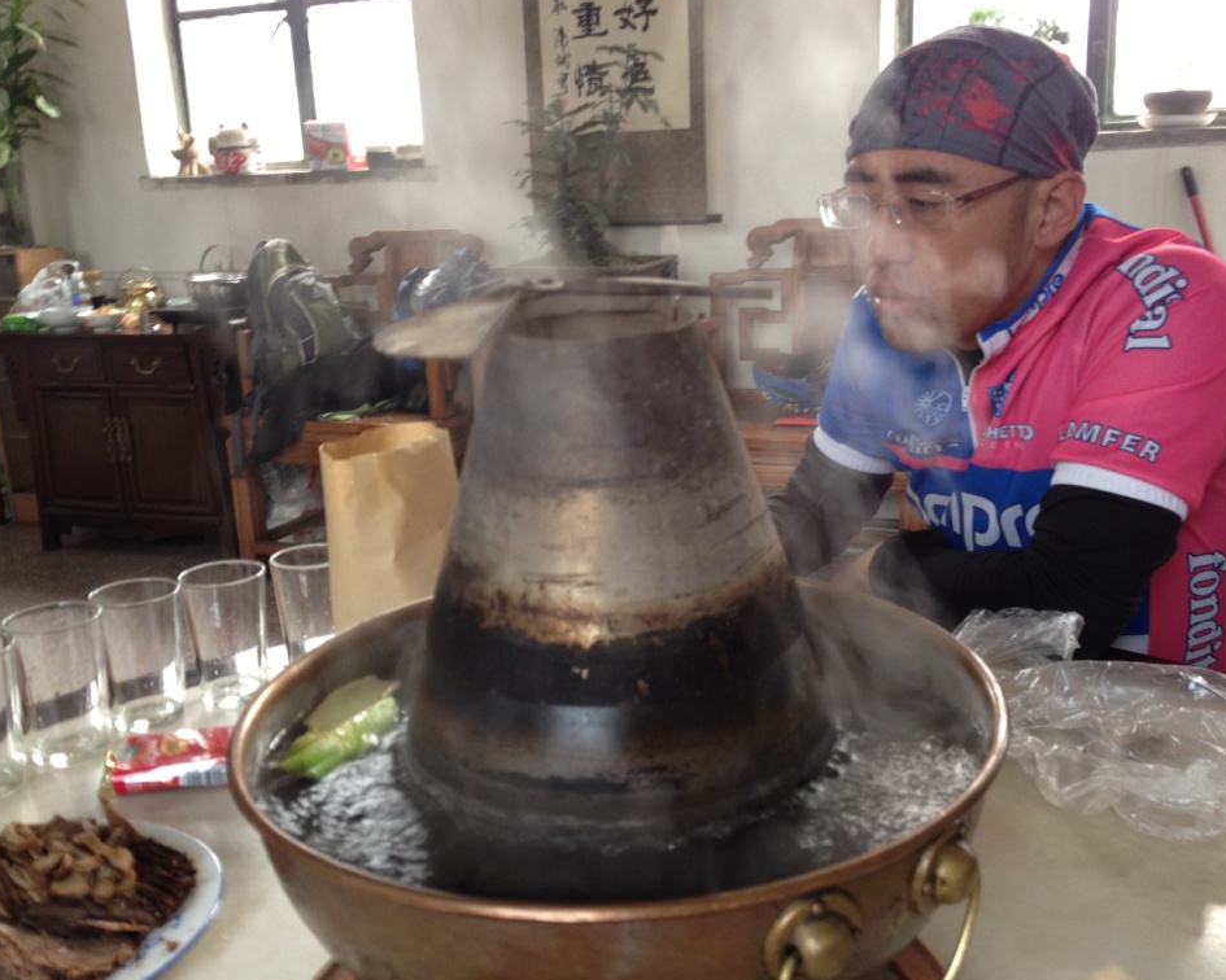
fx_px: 1343
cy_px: 491
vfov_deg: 40.1
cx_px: 653
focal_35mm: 37
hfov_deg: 49.1
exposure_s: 1/20
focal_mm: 4.28
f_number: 2.4
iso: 64
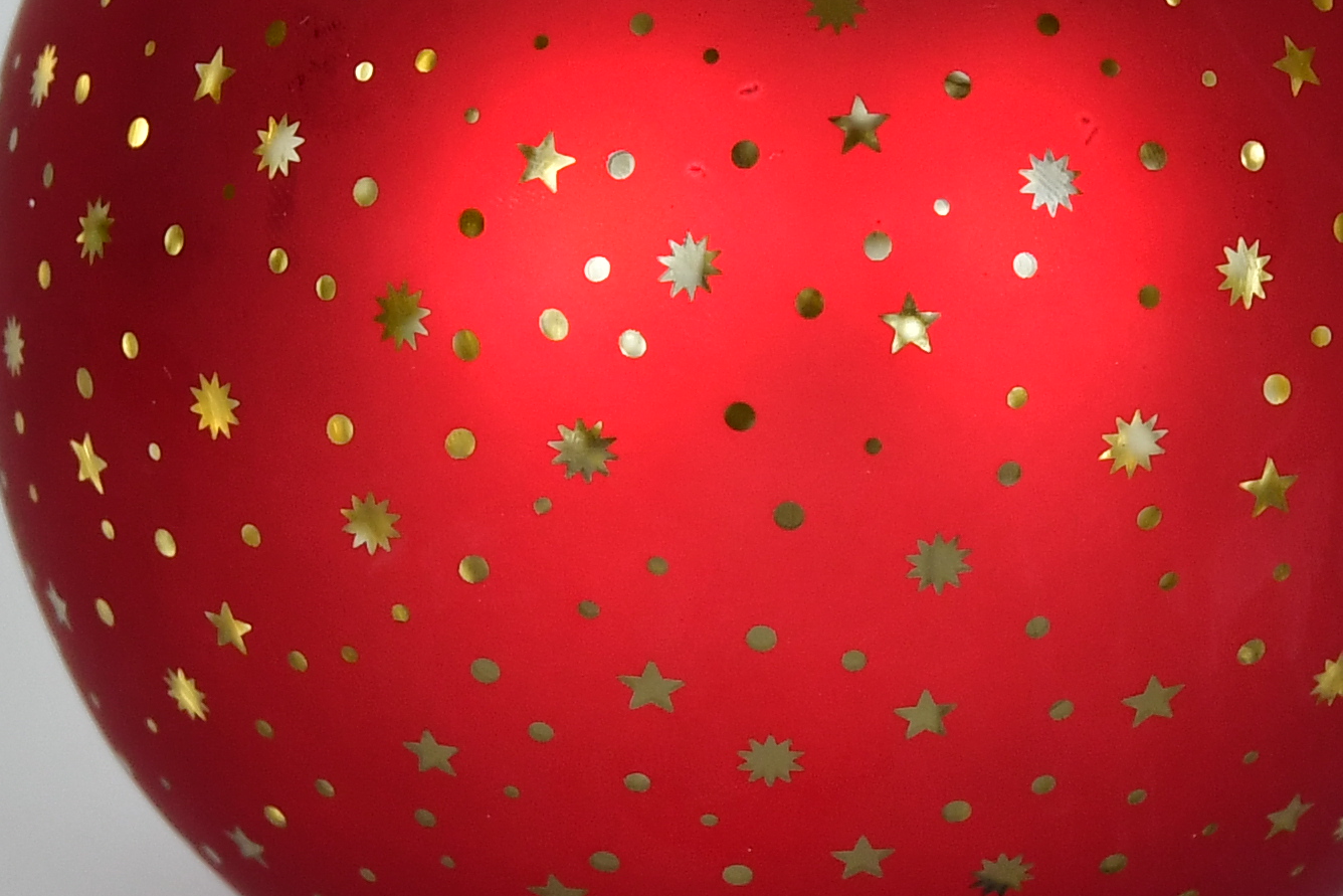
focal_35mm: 300
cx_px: 804
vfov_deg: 4.6
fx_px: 11192
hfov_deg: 6.9
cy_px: 308
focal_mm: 48
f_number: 3.5
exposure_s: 1/100
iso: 320
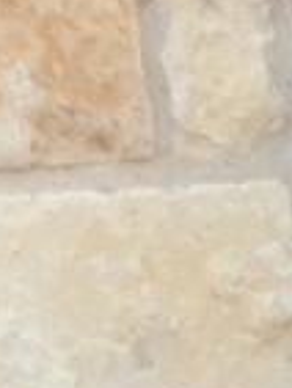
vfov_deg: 7.4
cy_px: 1131
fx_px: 2684
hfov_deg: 5.7
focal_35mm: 239
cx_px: 956
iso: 100
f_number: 2.4
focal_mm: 4.12
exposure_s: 1/20
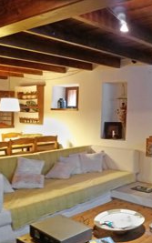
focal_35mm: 40
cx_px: 146
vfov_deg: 49.3
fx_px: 265
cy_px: 122
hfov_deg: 30.2
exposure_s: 1/17
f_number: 1.9
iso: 250
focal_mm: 3.7
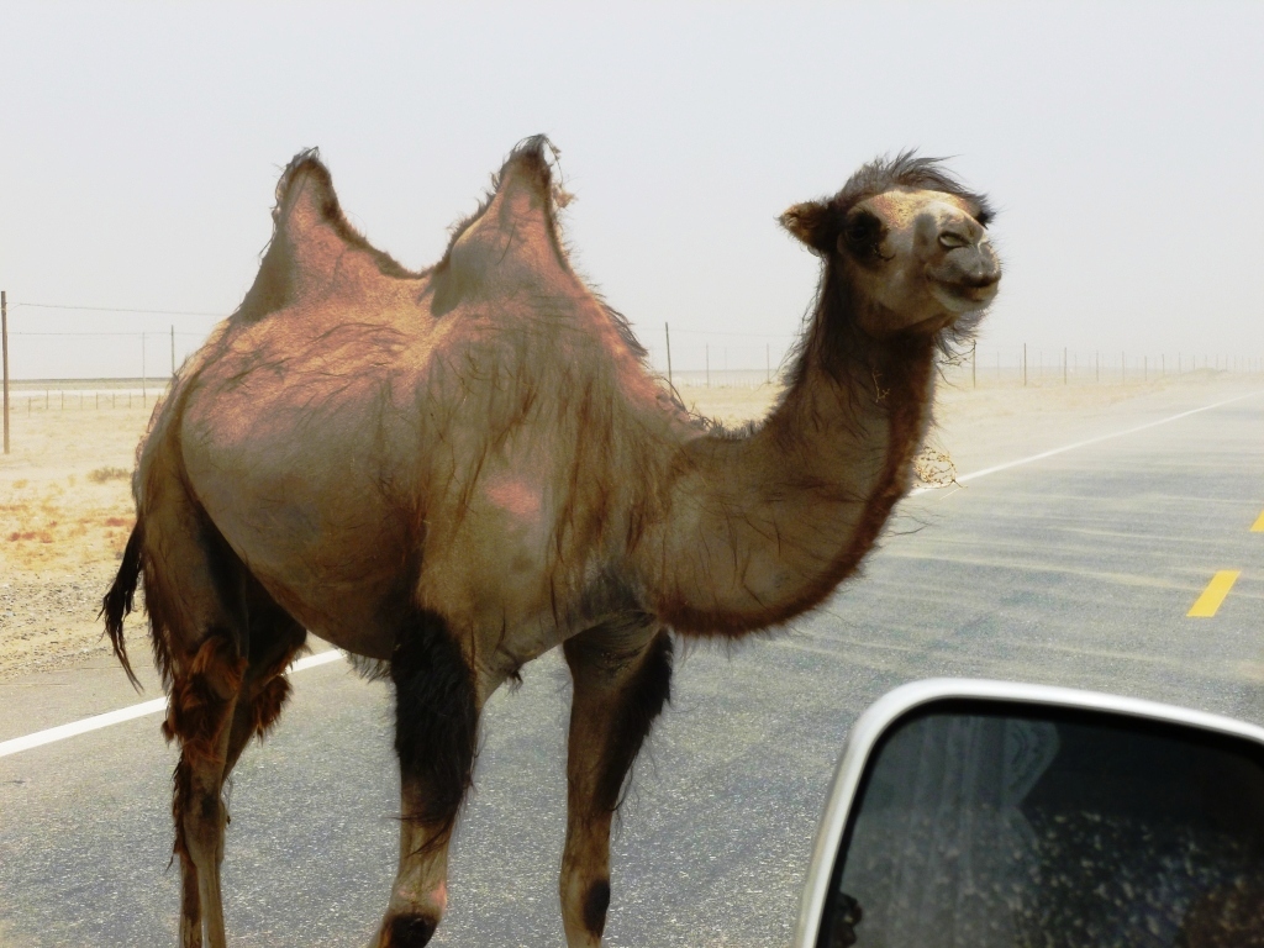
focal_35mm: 90
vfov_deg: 16.4
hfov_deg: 21.8
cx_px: 632
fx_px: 3286
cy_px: 474
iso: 100
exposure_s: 1/1000
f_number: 4.6
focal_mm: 16.1
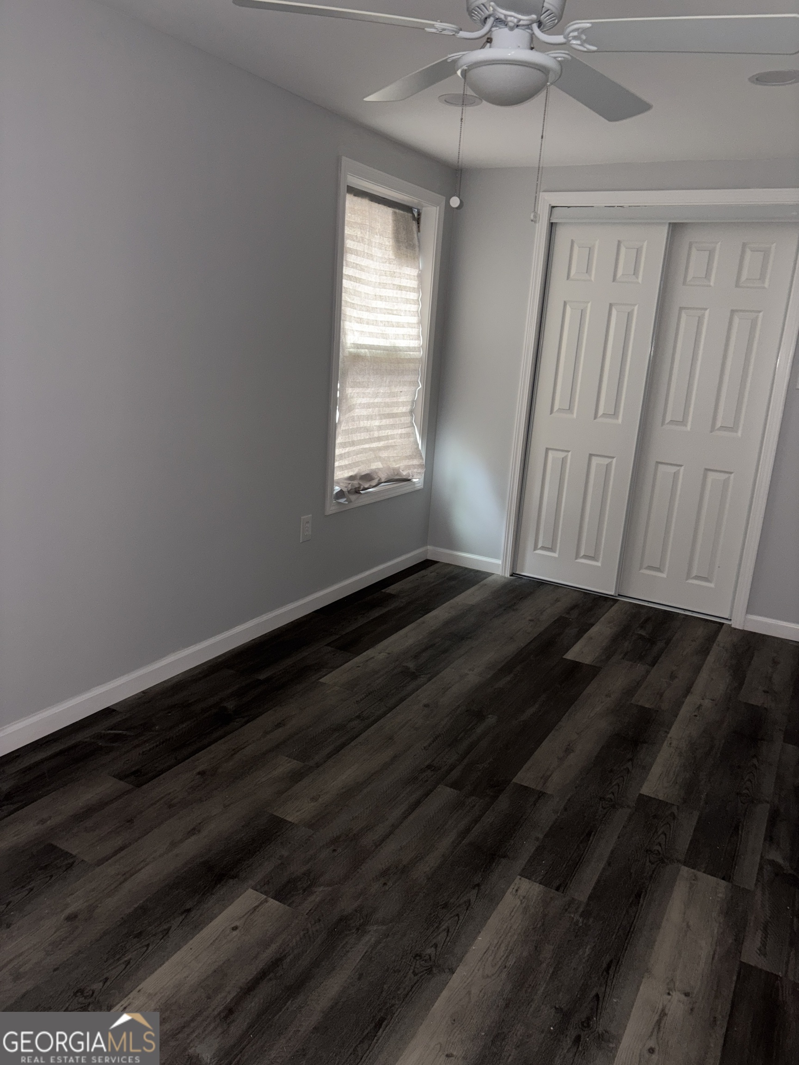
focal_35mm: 26
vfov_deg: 67.3
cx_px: 400
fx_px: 800
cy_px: 532
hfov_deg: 53.1
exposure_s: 1/7
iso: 100
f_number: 1.6
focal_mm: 5.96
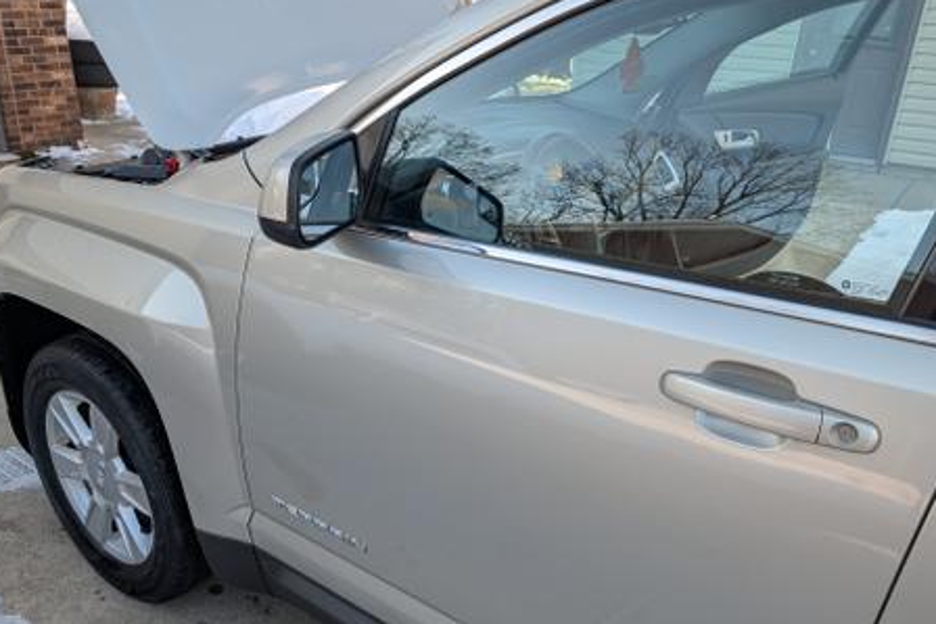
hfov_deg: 65.3
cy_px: 319
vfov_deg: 46.4
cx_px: 428
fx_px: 728
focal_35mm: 28
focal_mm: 6.9
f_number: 1.68
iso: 36
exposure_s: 1/355
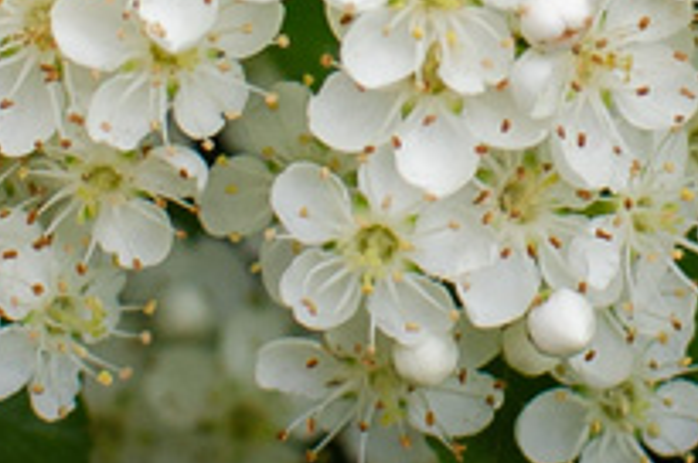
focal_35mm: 230
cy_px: -473
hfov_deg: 9.0
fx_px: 4456
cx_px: 368
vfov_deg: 5.8
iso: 200
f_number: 4.5
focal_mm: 35
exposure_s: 1/200
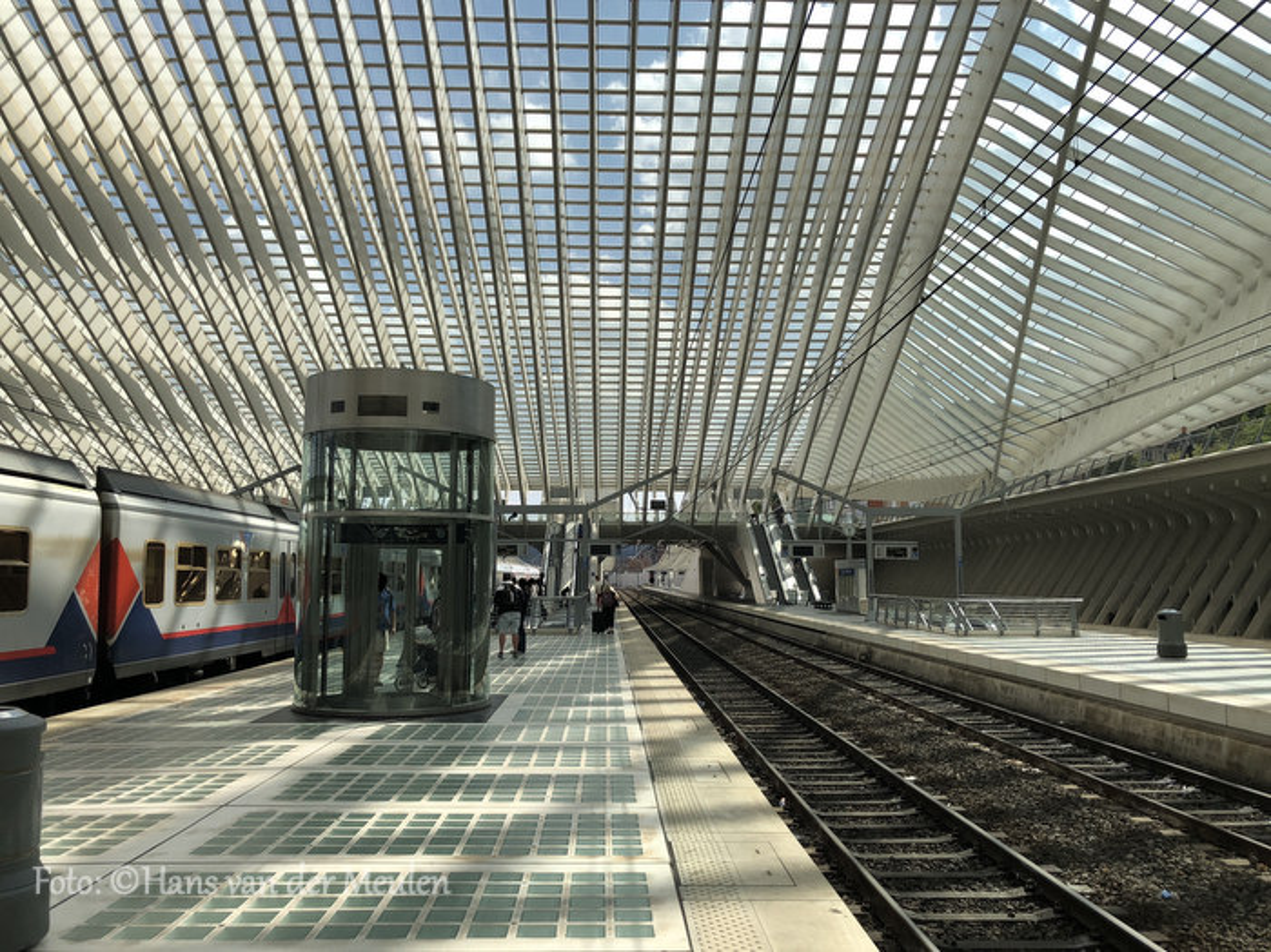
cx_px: 636
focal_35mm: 28
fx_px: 1027
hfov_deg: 63.5
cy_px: 476
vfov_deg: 49.7
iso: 20
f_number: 1.8
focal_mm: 3.99
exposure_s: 1/2667
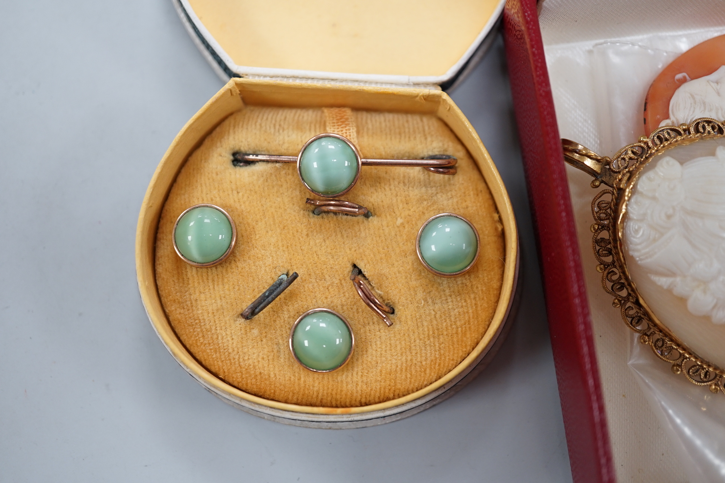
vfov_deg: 29.9
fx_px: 906
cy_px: 242
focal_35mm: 45
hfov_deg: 43.6
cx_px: 362
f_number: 3.5
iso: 320
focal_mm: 30
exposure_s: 1/60
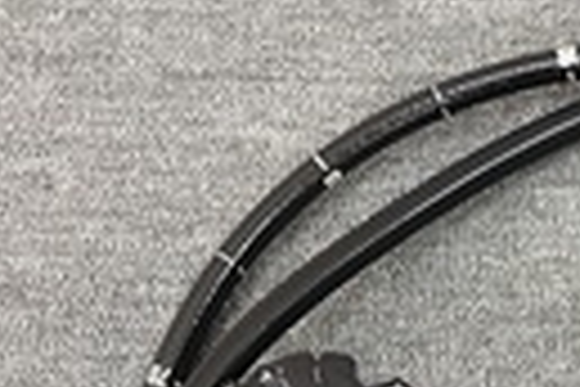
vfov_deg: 14.7
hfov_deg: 21.8
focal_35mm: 84
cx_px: 755
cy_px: 644
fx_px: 1353
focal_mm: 4.25
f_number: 1.8
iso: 100
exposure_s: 1/60
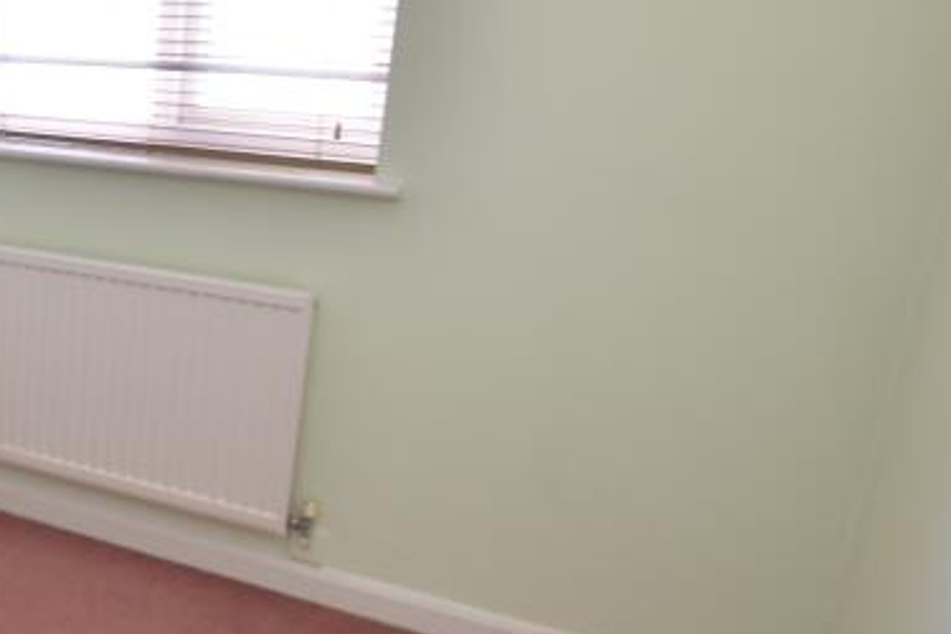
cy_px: 331
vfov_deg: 32.6
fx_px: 1083
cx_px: -96
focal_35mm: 41
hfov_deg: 39.0
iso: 320
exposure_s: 1/15
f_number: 3.5
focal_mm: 10
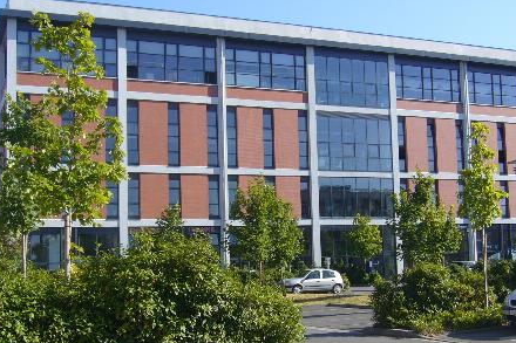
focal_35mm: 53
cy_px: 185
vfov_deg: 25.5
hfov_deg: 37.4
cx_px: 303
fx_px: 759
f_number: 5.6
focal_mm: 5.8
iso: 80
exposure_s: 1/200
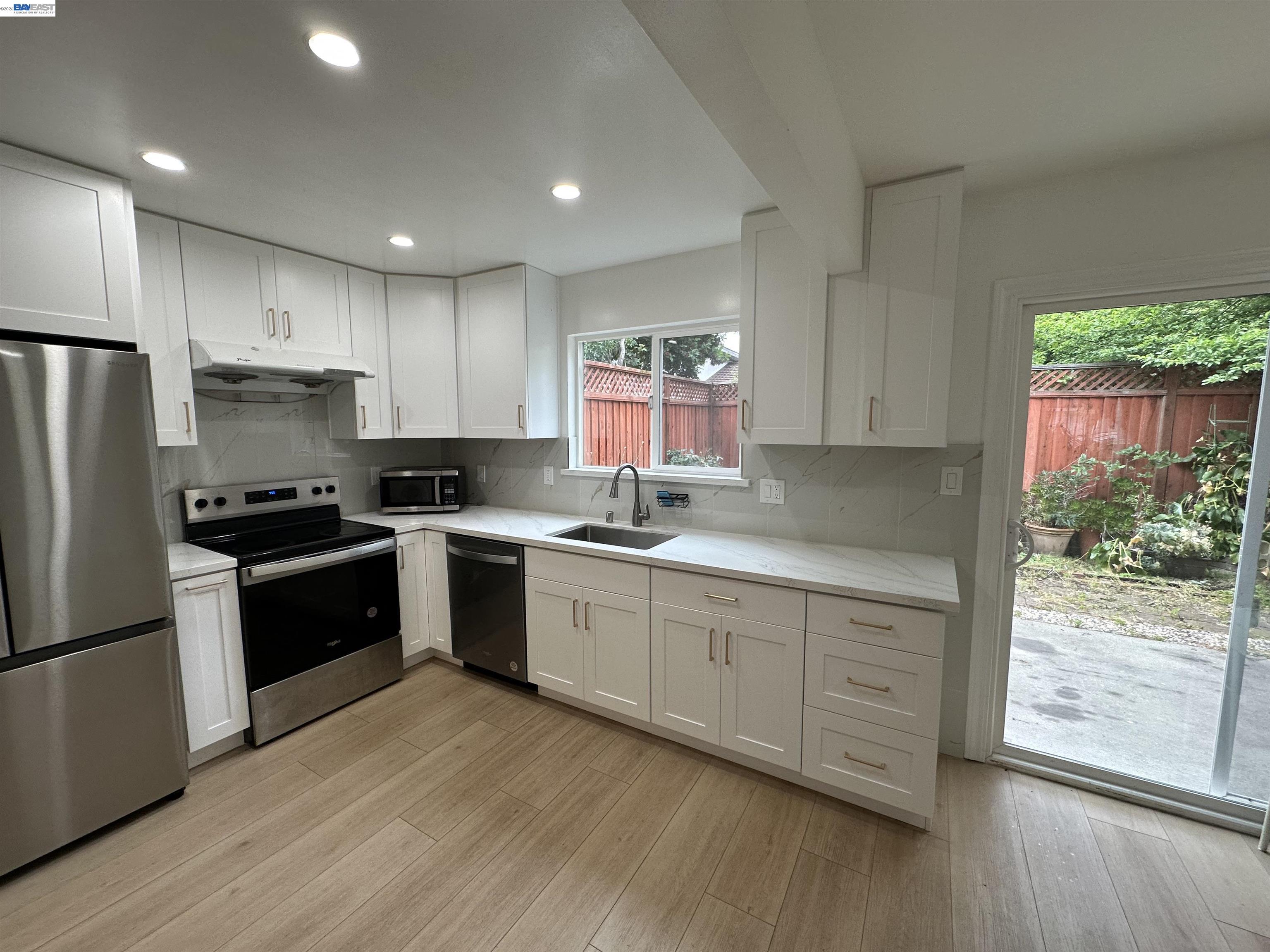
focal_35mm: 14
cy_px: 476
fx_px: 514
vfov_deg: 85.7
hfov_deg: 102.1
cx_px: 635
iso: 100
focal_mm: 2.22
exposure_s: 1/120
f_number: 2.2
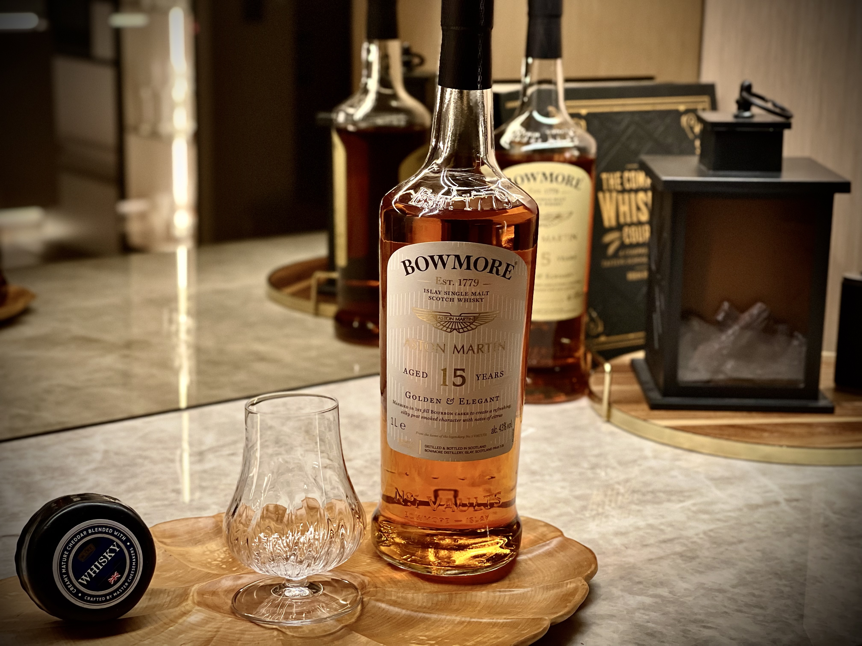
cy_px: 323
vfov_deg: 22.9
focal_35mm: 64
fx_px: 1594
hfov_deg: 30.3
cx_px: 431
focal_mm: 7.5
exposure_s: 1/35
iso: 200
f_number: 2.2
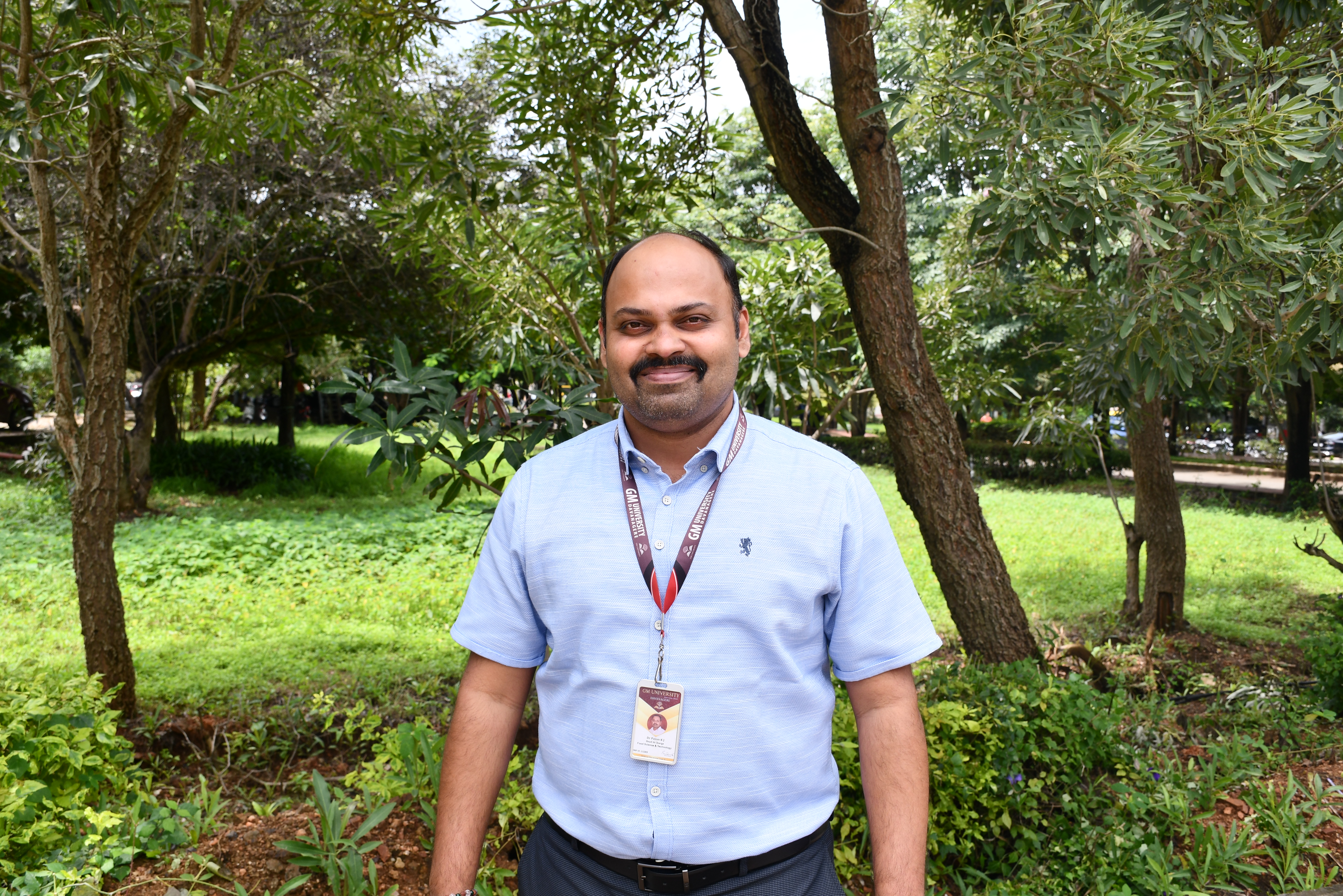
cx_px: 672
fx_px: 1268
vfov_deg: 38.9
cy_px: 448
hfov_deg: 55.8
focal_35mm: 34
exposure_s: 1/250
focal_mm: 23
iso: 200
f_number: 7.1
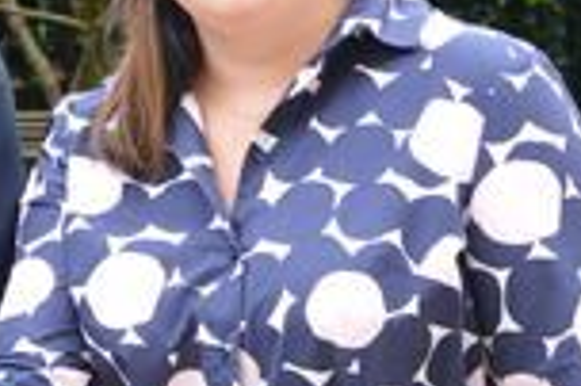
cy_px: 237
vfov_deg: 5.8
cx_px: -657
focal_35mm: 237
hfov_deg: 8.2
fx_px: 3821
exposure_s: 1/50
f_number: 4.2
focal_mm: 30
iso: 125
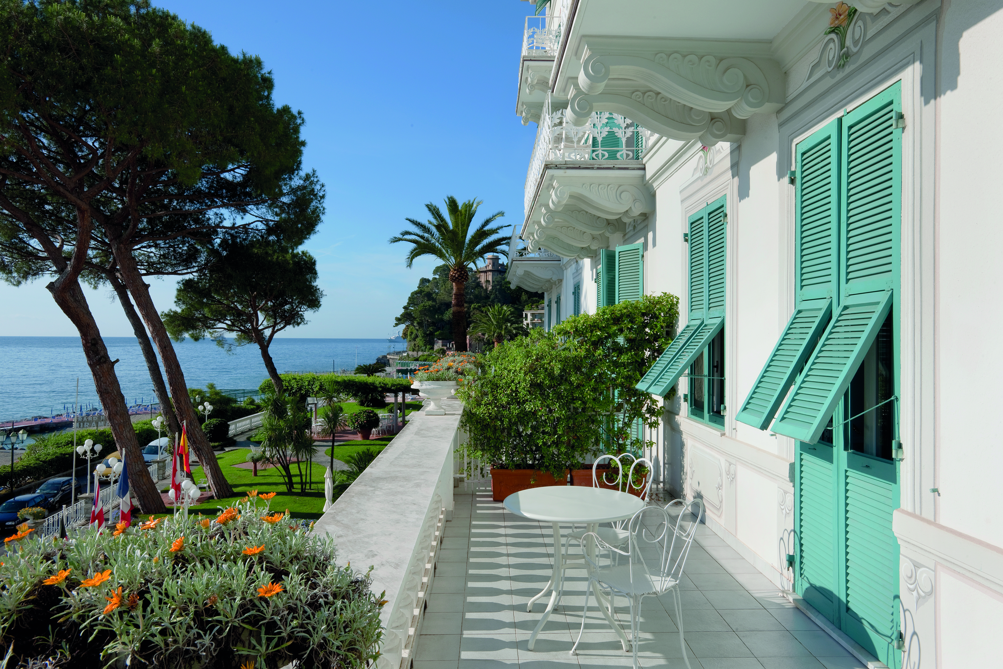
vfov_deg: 51.3
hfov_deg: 71.5
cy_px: 334
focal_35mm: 25
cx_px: 502
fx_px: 696
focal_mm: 25
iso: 100
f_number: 18
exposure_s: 1/125
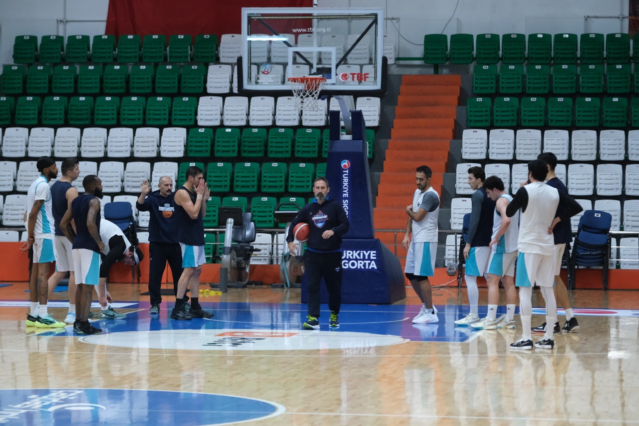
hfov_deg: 16.3
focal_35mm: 126
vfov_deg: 10.9
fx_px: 2236
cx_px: 320
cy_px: 213
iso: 4000
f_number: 2.8
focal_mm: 83.8
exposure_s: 1/500
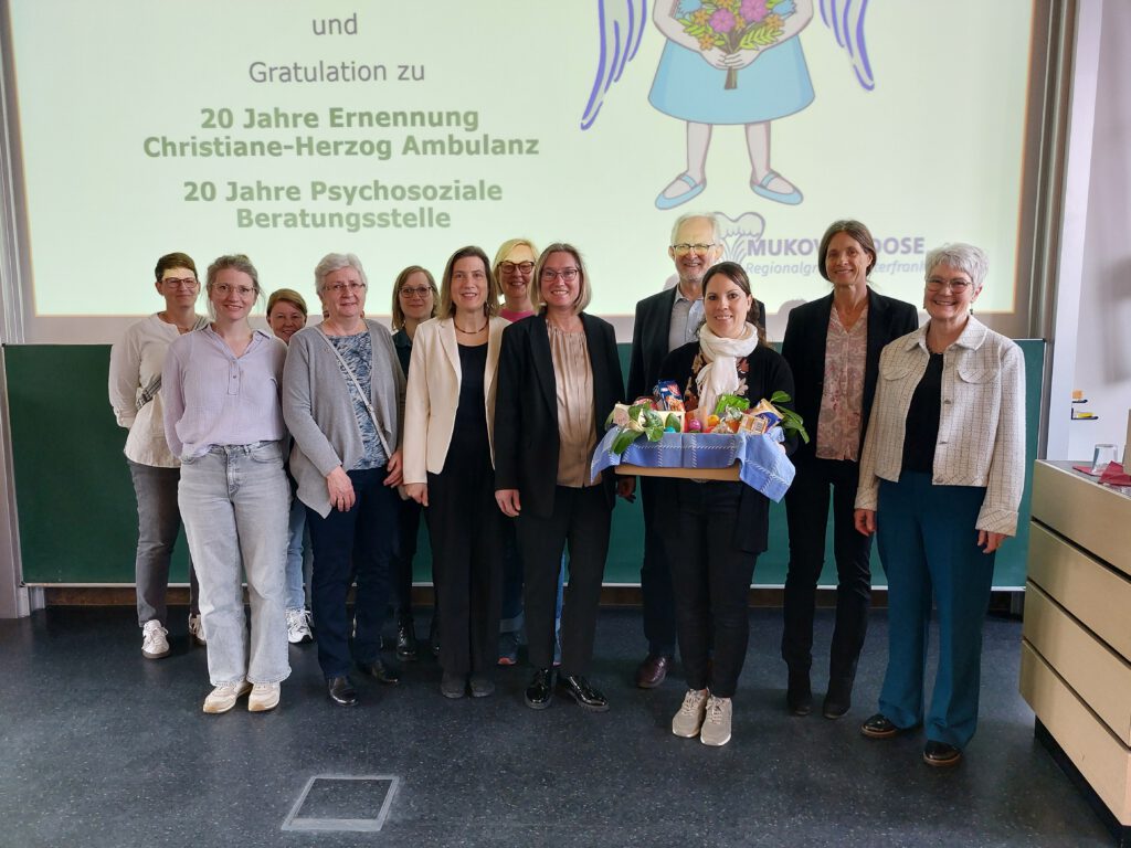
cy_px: 424
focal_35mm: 25
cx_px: 566
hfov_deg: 69.4
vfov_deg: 54.9
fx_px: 817
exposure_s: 1/50
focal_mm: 5.23
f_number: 1.8
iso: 160
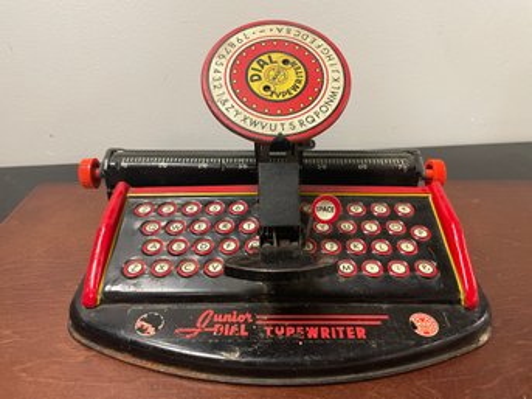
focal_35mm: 26
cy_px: 200
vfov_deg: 53.0
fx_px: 399
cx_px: 266
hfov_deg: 67.3
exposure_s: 1/60
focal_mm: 4.2
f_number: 1.6
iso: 160
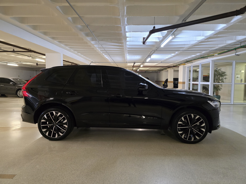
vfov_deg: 58.9
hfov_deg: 73.9
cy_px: 92
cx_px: 123
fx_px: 163
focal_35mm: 23
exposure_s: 1/60
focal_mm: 6.3
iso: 1250
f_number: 1.7
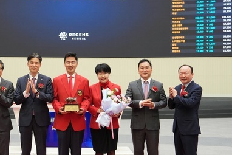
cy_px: 78
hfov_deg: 31.6
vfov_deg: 21.6
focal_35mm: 63
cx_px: 77
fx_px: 406
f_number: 3.5
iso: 1250
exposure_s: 1/160
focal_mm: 43
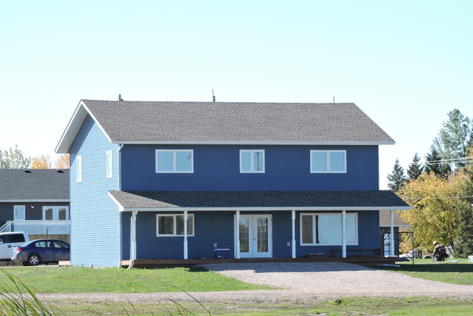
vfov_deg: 7.7
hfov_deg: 11.5
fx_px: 2339
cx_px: 236
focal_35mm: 178
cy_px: 174
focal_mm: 30.5
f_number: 5.2
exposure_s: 1/200
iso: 100
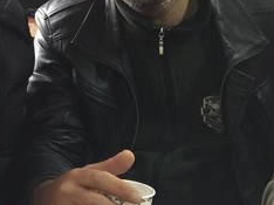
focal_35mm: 83
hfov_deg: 21.2
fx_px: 656
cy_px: 43
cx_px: -90
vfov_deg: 17.6
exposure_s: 1/17
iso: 100
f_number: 2.2
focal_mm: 4.15
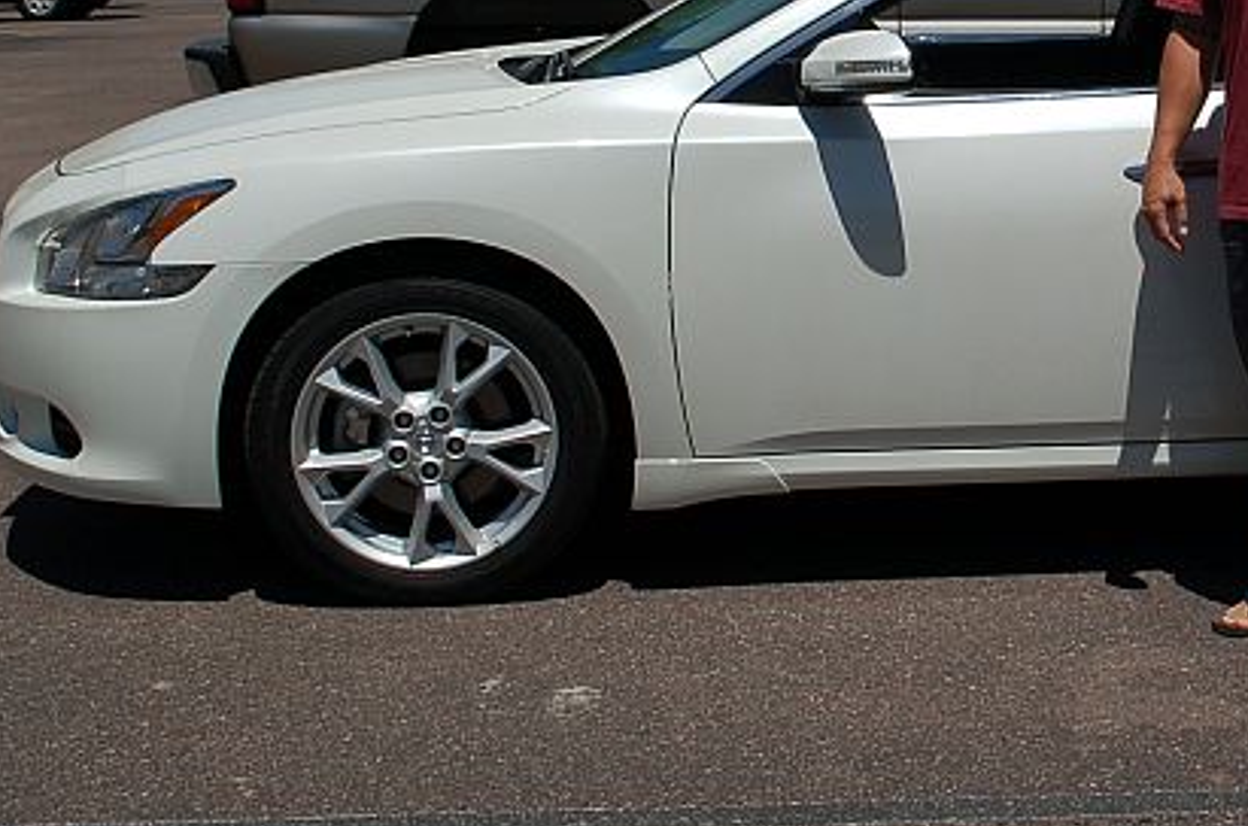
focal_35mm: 76
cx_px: 1087
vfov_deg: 17.6
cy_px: 73
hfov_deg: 26.0
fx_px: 2629
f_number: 11
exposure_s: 1/500
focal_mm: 26
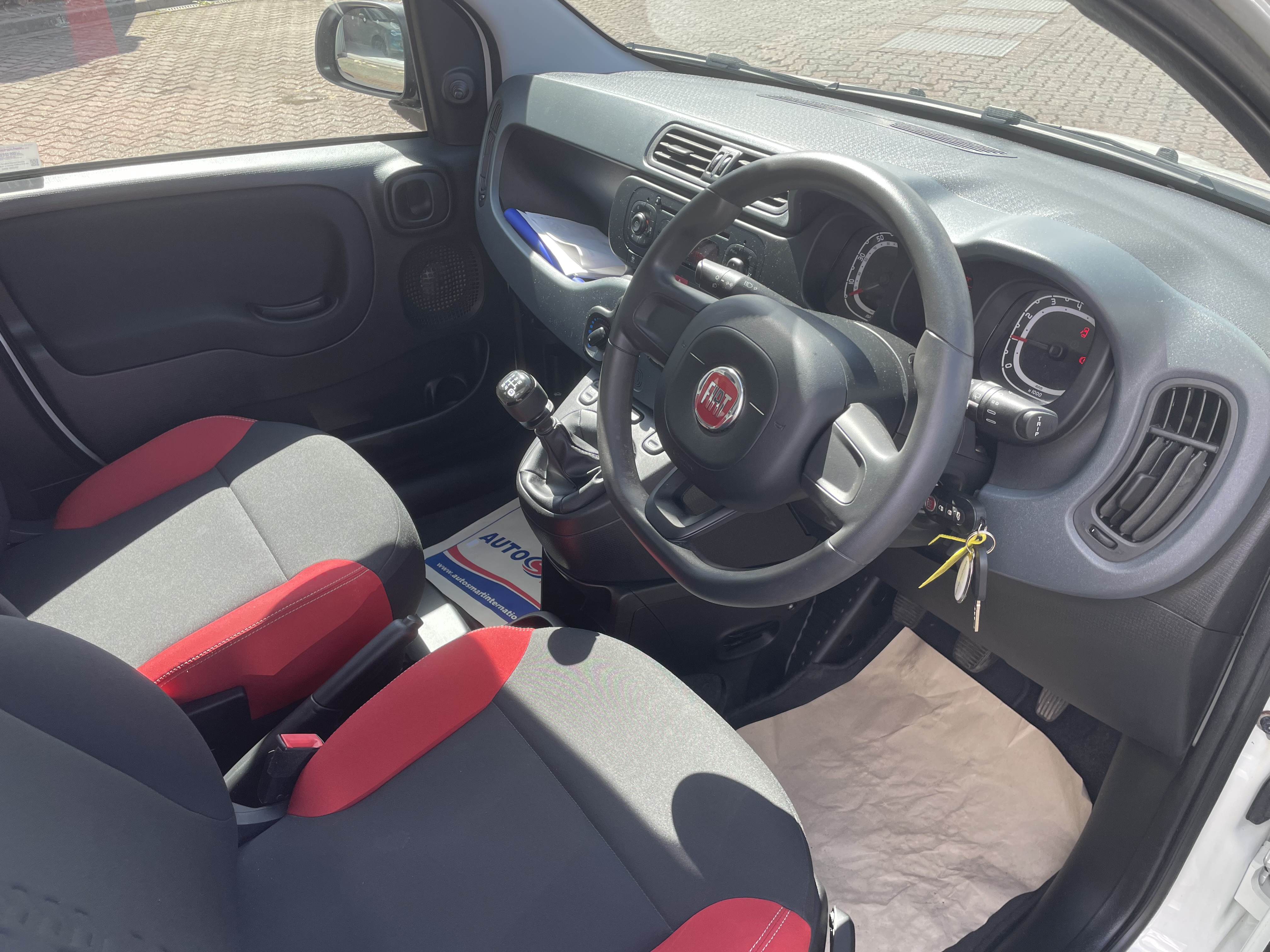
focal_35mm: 26
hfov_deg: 67.3
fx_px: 954
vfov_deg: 53.1
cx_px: 635
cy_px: 476
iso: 32
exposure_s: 1/341
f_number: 1.6
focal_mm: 4.2
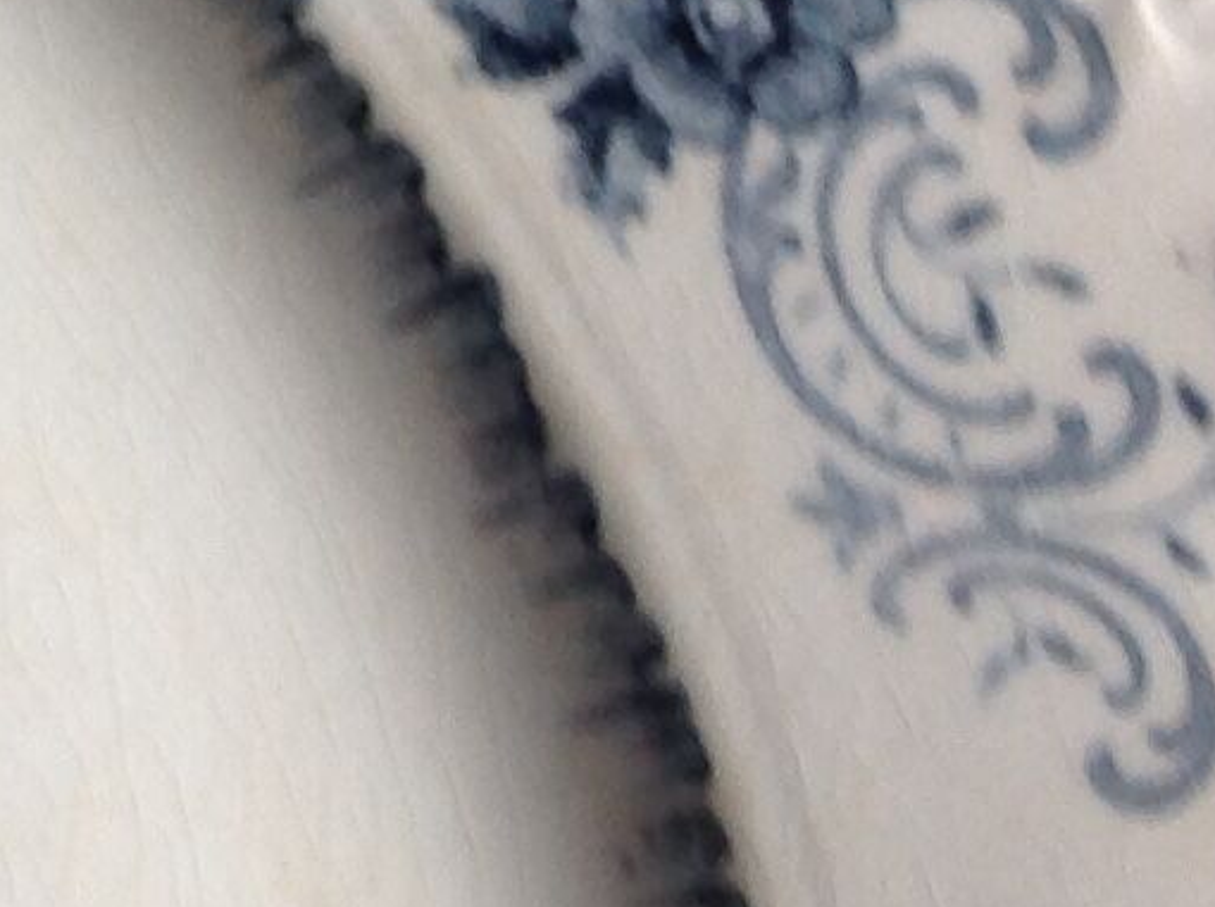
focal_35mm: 178
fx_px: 6239
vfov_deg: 8.2
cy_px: -129
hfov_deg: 10.2
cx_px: -1241
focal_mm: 4.28
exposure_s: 1/17
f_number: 2.4
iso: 50
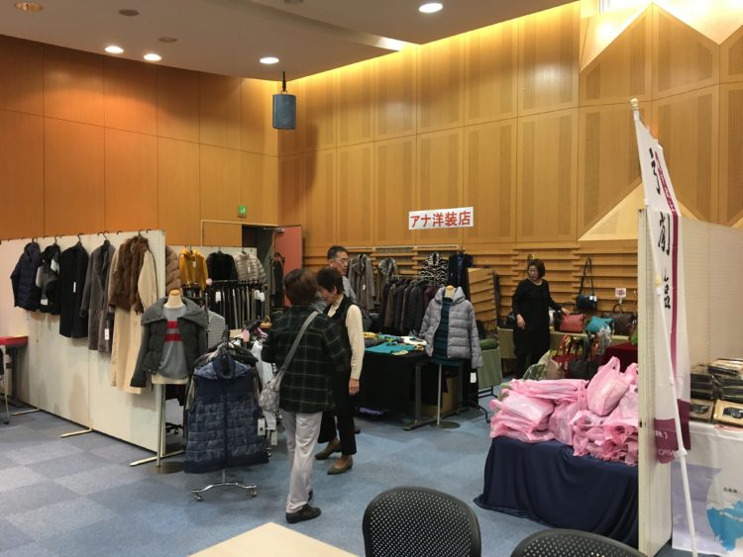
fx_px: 623
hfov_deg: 61.6
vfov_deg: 48.3
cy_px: 278
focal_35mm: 29
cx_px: 372
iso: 100
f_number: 2.2
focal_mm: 4.15
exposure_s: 1/30
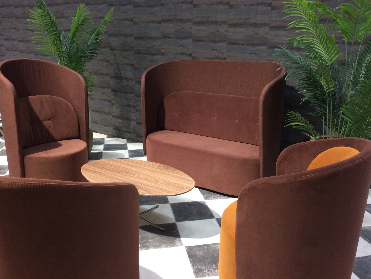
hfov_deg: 61.7
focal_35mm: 29
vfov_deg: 48.2
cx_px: 186
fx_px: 311
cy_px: 140
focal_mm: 4.15
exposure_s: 1/33
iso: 250
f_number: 2.2
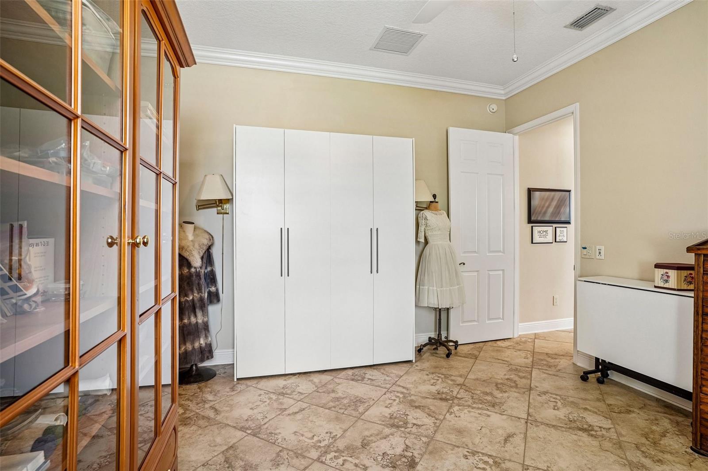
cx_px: 354
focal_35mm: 17
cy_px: 236
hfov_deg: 93.3
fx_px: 334
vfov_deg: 70.4
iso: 400
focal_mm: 17
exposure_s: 1/10
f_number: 8
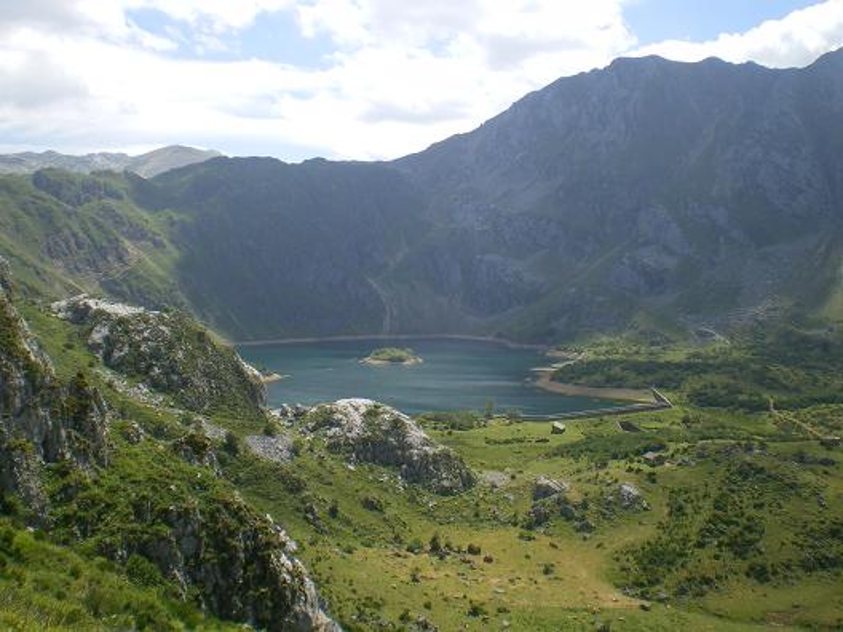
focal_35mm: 38
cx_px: 422
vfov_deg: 37.7
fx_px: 925
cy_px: 316
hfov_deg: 49.0
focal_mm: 6.3
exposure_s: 1/250
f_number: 4.6
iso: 64
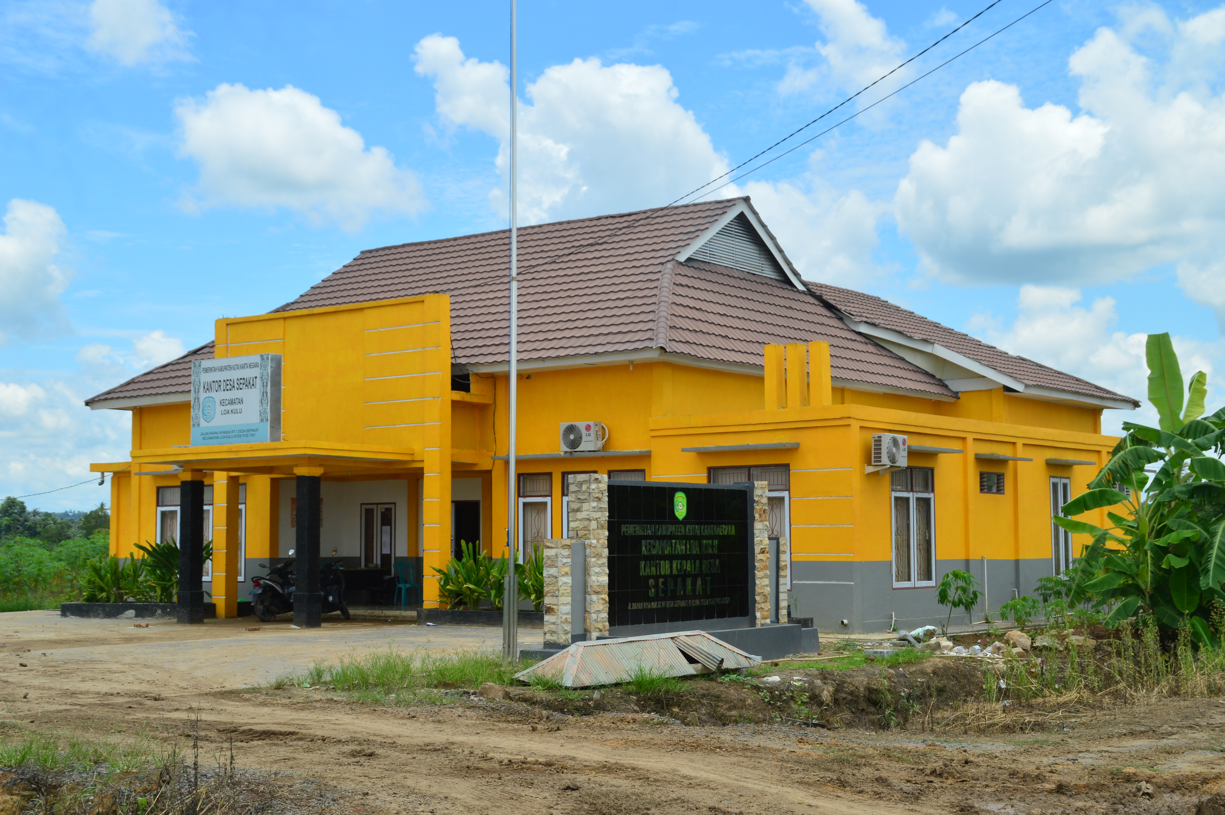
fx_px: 1632
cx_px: 612
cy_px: 408
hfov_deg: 41.1
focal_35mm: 48
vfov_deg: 28.0
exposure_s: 1/250
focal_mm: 32
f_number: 13
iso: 200
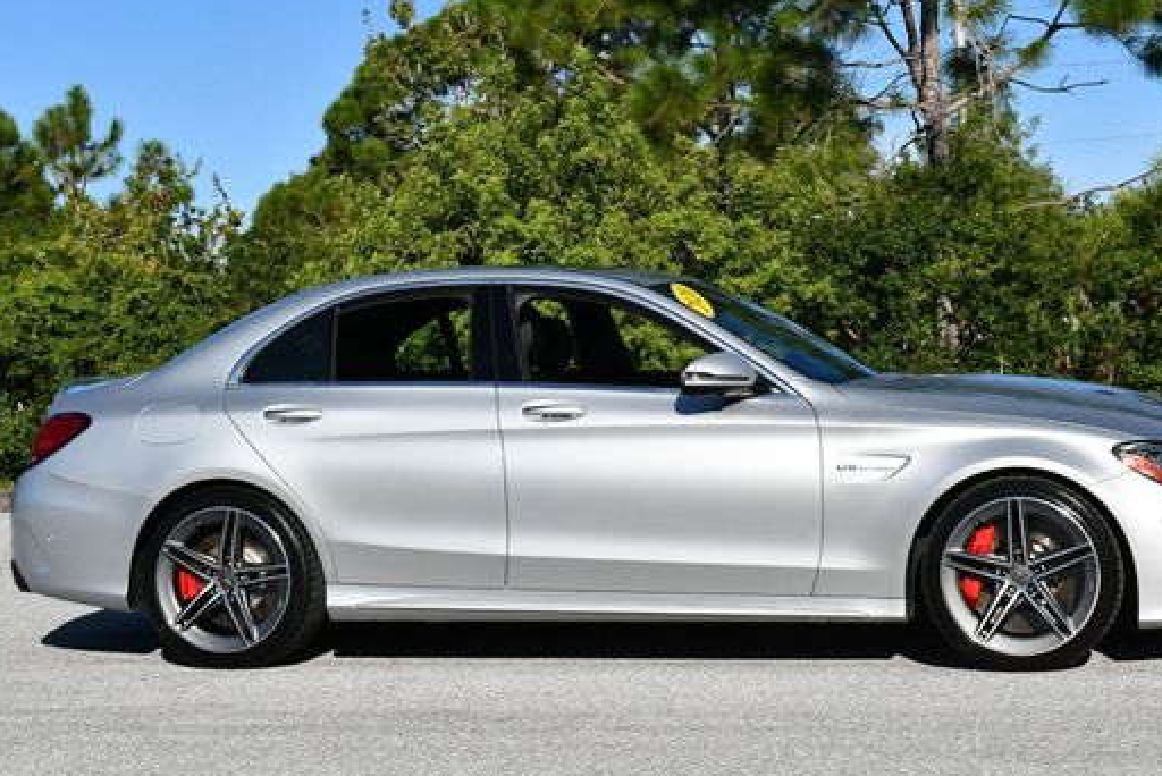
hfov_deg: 27.0
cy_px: 297
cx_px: 631
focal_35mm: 75
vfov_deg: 18.2
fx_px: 2422
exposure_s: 1/400
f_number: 10
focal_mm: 30
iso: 100
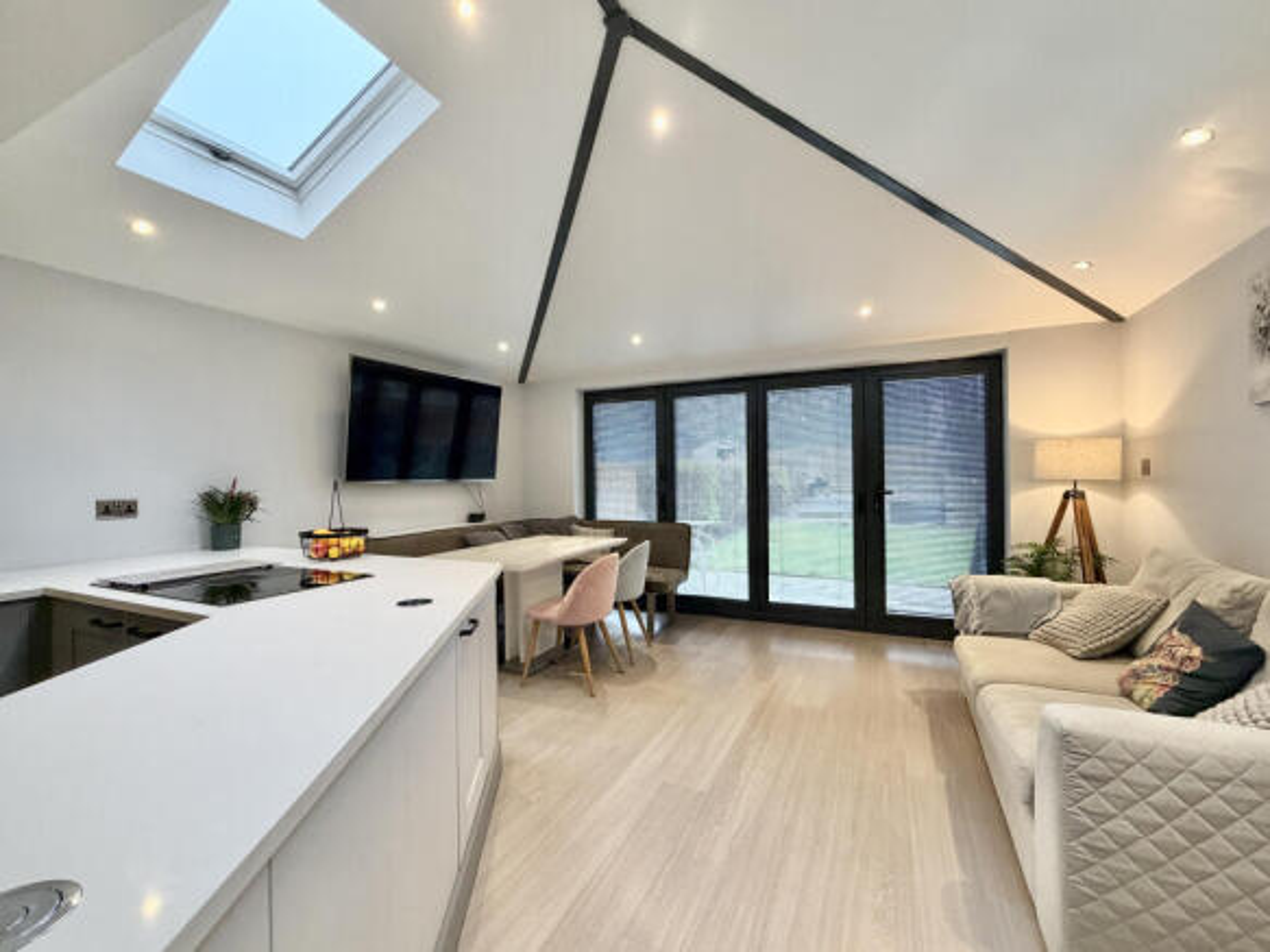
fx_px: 514
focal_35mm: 14
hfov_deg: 102.1
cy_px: 476
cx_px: 635
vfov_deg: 85.7
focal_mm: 2.22
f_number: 2.2
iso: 320
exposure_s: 1/100
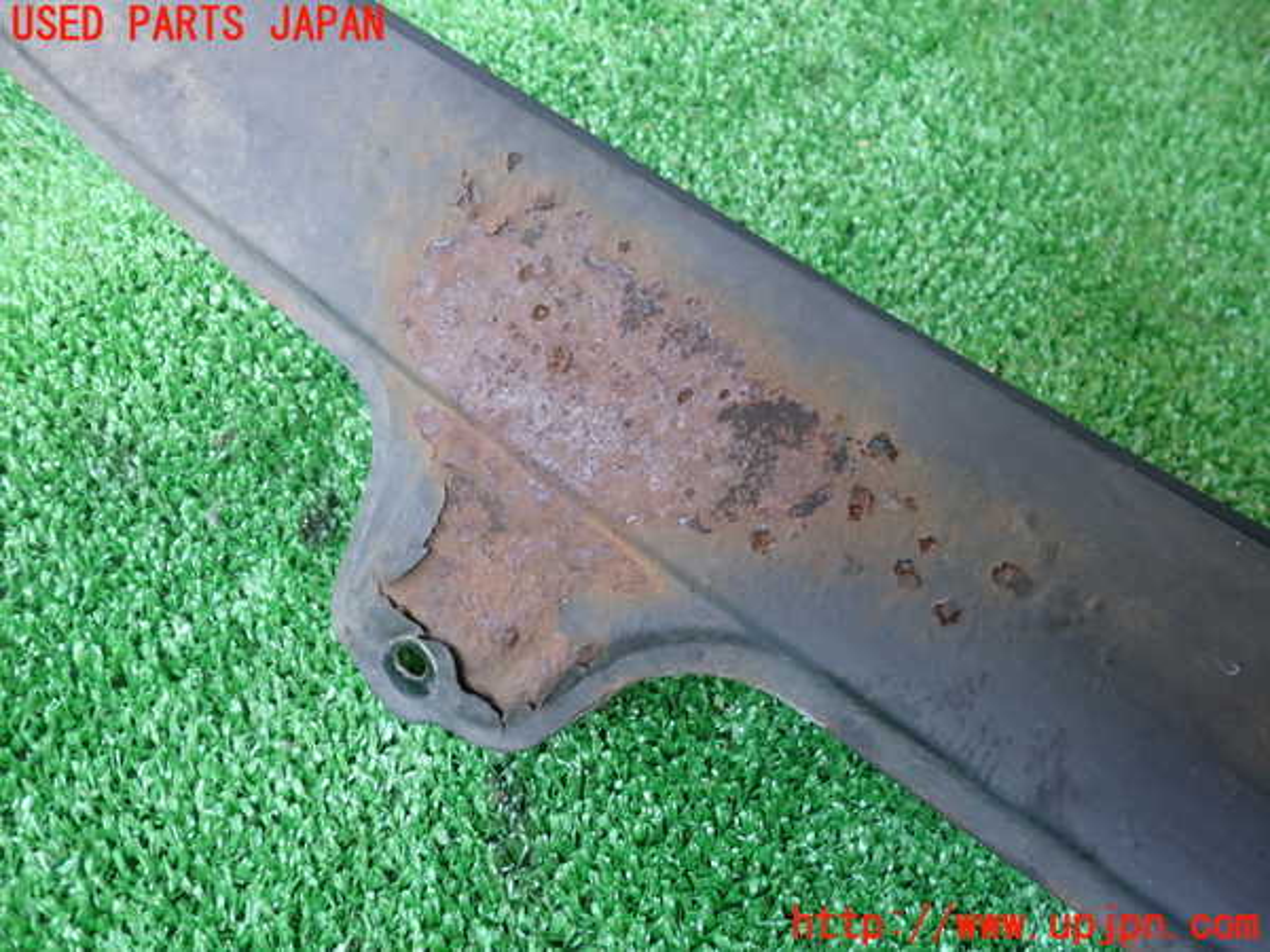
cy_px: 476
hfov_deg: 60.0
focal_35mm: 30
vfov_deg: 46.8
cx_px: 635
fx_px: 1101
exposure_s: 1/50
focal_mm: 5.4
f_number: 2.3
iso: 200
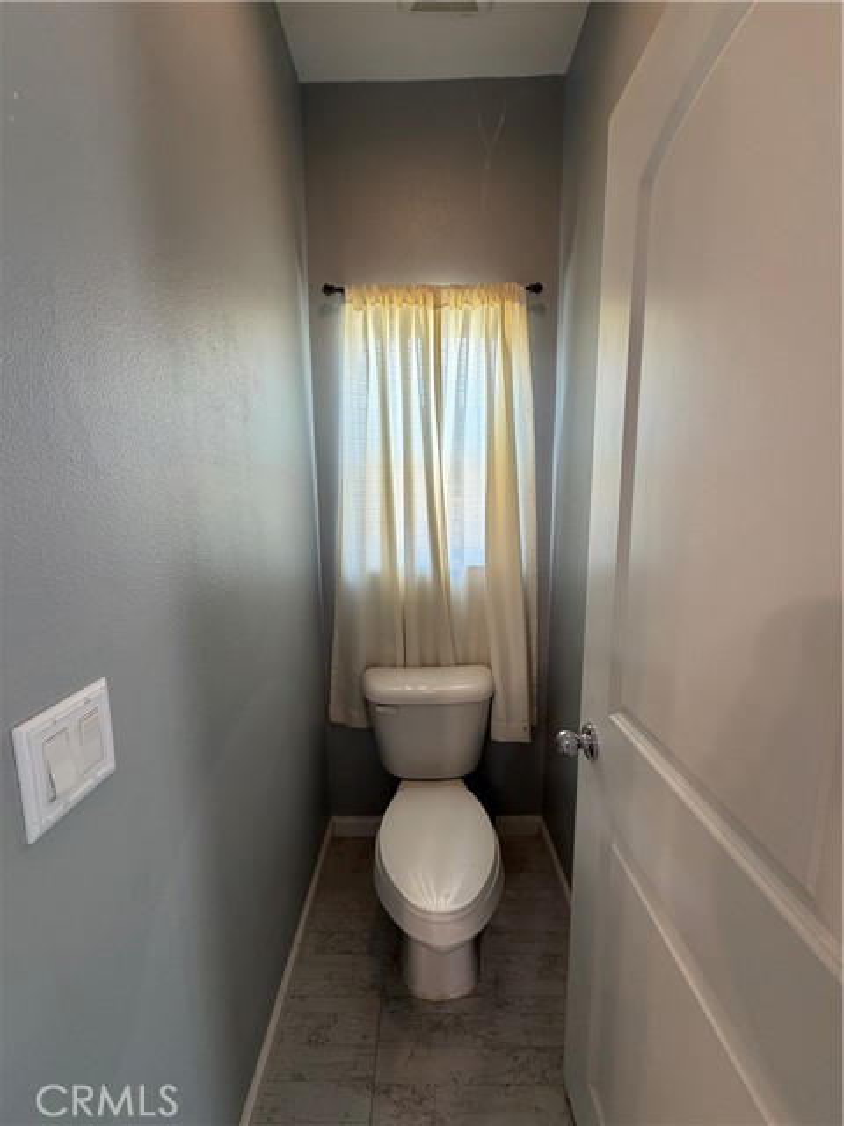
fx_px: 455
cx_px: 422
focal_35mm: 14
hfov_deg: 85.7
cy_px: 563
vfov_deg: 102.1
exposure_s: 1/60
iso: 160
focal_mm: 2.22
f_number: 2.2
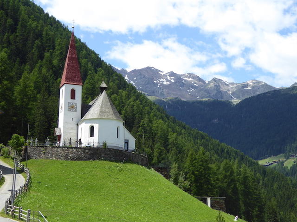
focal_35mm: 60
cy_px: 111
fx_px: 515
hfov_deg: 32.2
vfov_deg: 24.4
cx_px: 148
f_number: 4.2
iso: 100
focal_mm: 10.3
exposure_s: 1/400
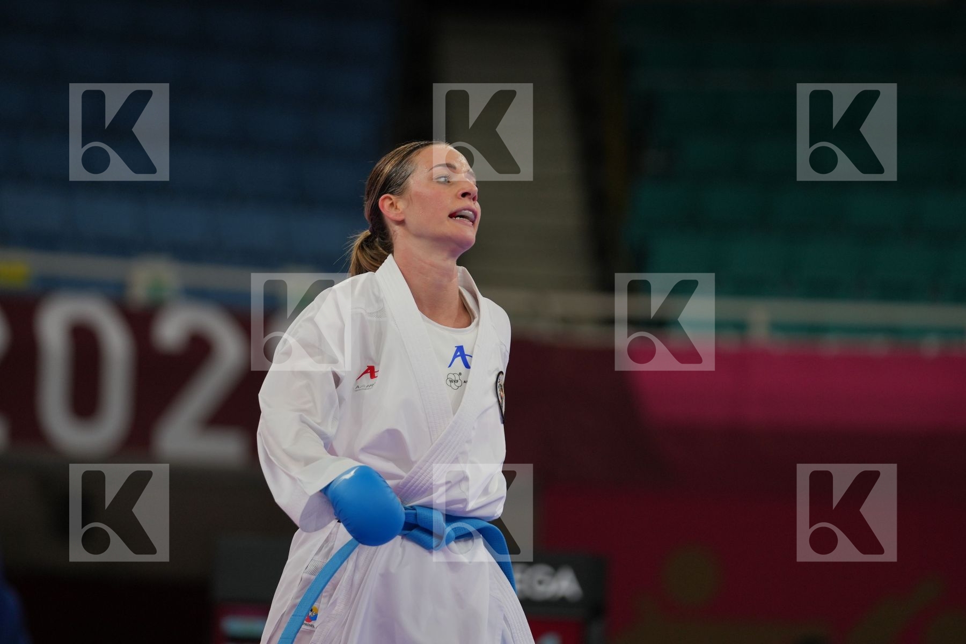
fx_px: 6869
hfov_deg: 8.0
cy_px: 322
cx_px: 483
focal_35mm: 256
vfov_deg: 5.4
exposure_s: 1/1000
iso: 400
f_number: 2.8
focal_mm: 171
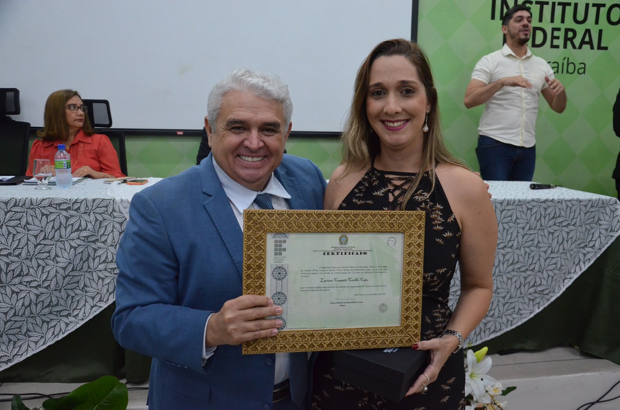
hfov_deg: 57.3
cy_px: 205
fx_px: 567
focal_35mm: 33
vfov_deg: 39.8
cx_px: 310
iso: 2500
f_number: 4
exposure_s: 1/160
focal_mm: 22
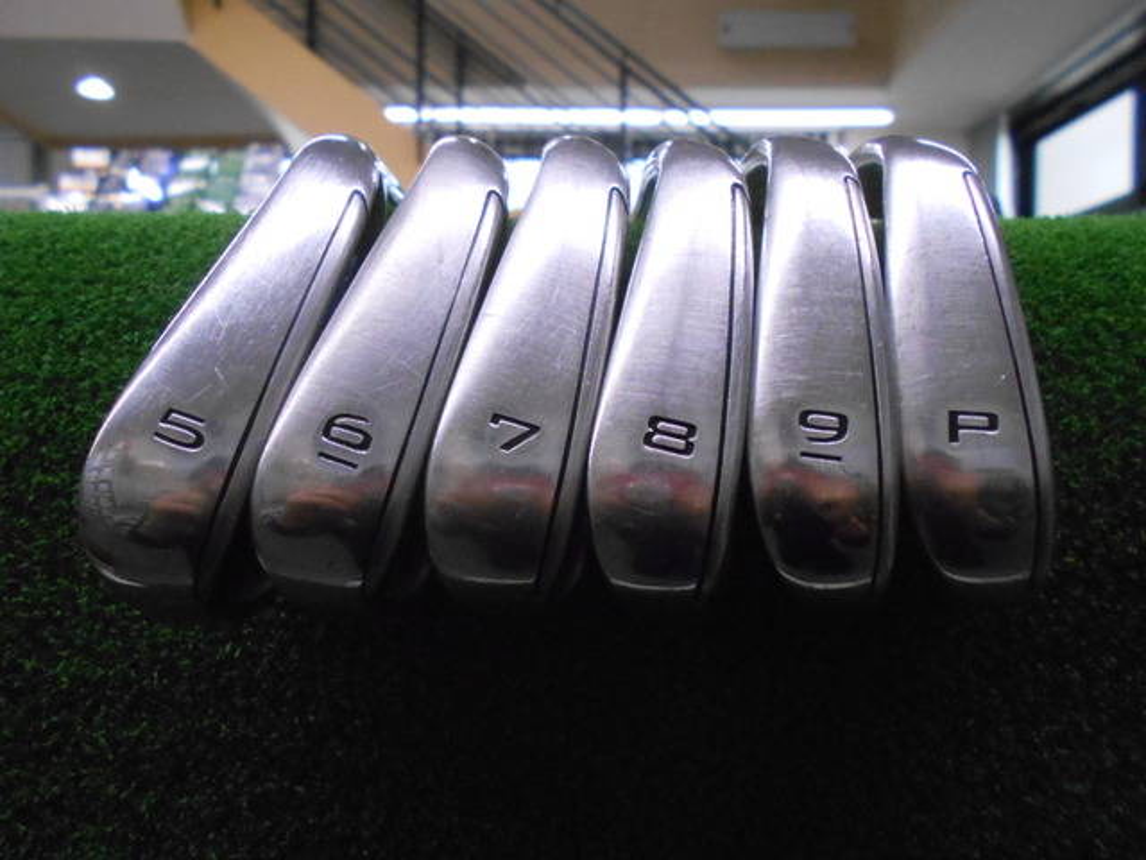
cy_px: 430
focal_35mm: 26
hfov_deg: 67.3
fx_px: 861
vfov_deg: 53.1
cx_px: 573
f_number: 3.2
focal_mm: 4.6
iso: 800
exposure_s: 1/200
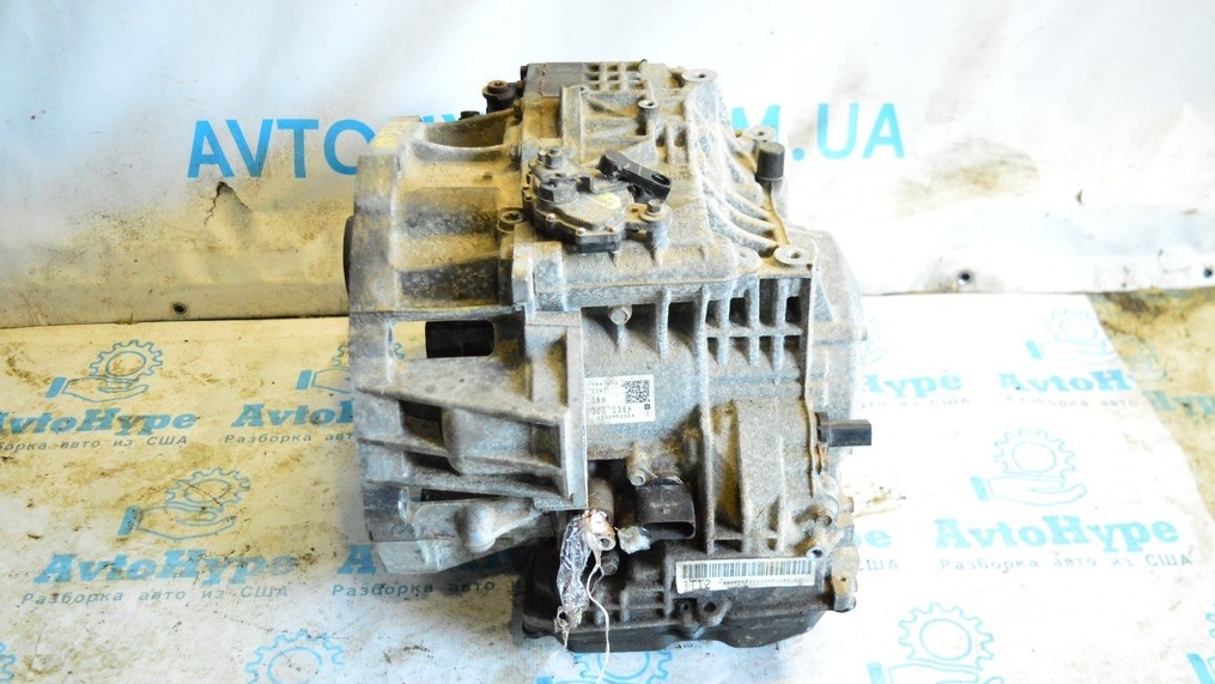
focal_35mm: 38
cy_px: 391
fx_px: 1224
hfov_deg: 52.8
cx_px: 610
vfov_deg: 31.1
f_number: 4
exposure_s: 1/250
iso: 6400
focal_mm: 24
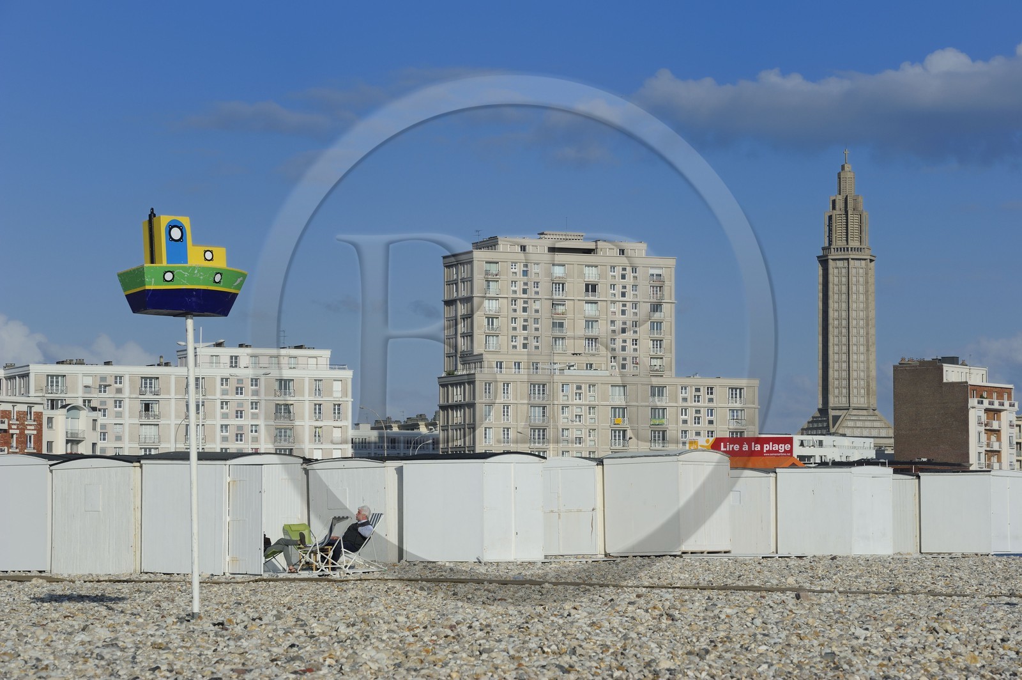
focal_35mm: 110
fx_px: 3120
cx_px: 511
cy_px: 340
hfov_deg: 18.6
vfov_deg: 12.4
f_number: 10
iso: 200
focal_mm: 110
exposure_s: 1/640
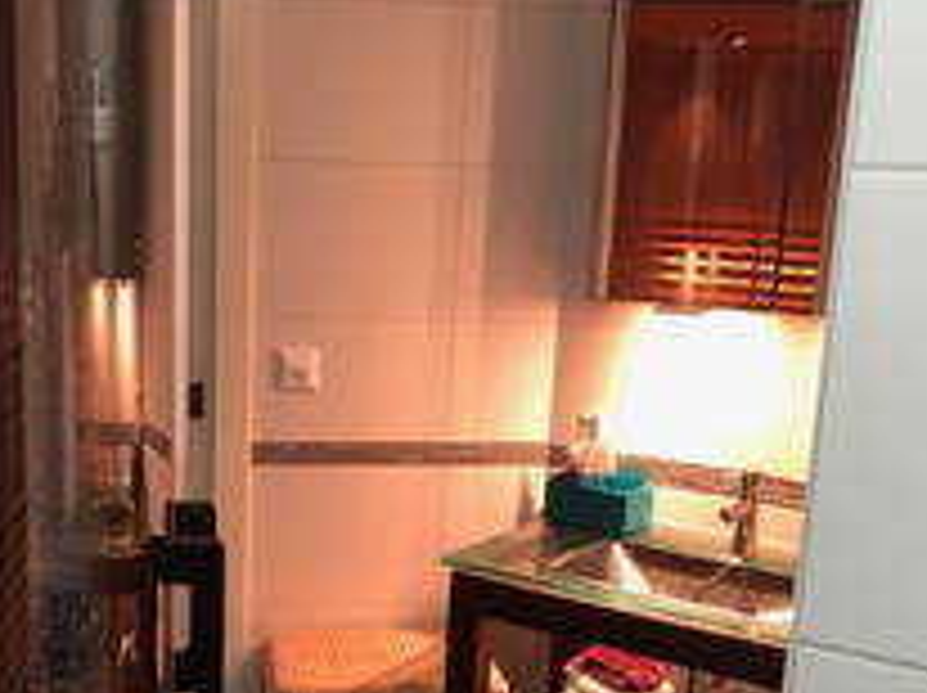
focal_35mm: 49
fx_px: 1311
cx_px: 333
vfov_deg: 29.3
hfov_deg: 38.6
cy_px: 482
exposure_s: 1/13
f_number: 1.8
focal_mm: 4
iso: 100
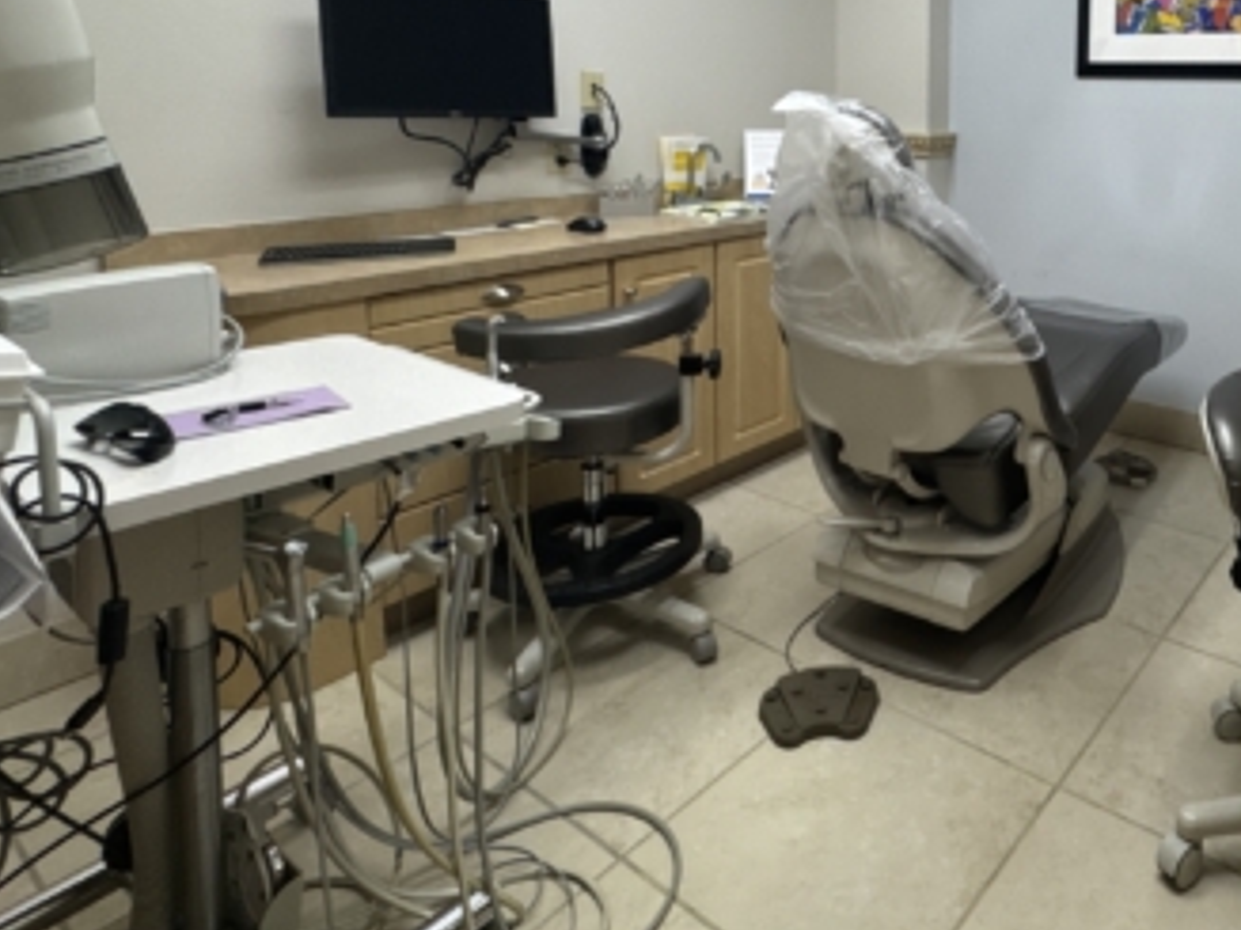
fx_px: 896
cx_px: 979
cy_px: 186
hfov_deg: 63.8
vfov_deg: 51.4
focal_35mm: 25
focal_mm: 2.22
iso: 250
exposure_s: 1/120
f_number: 2.2
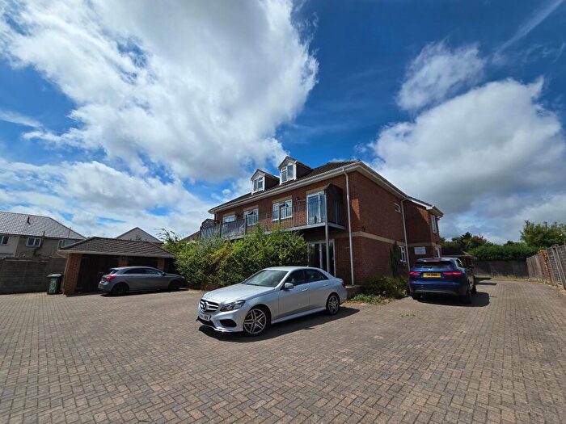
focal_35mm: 13
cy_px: 212
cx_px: 283
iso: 50
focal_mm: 2.2
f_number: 2.2
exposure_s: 1/4993
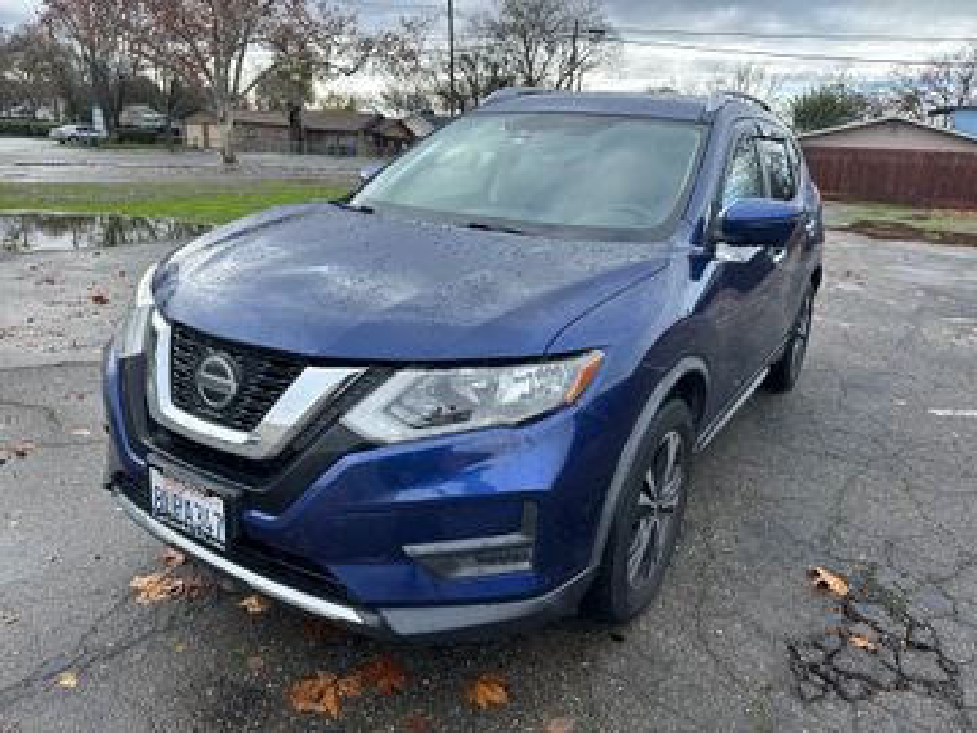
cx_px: 488
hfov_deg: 71.6
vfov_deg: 56.8
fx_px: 677
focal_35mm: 24
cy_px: 366
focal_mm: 6.86
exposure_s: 1/1183
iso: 80
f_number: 1.78
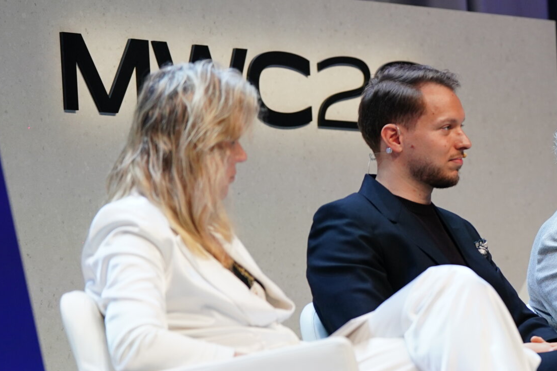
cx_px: 633
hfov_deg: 8.1
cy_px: 358
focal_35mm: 253
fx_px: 3914
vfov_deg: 5.4
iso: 640
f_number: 2.8
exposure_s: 1/250
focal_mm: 109
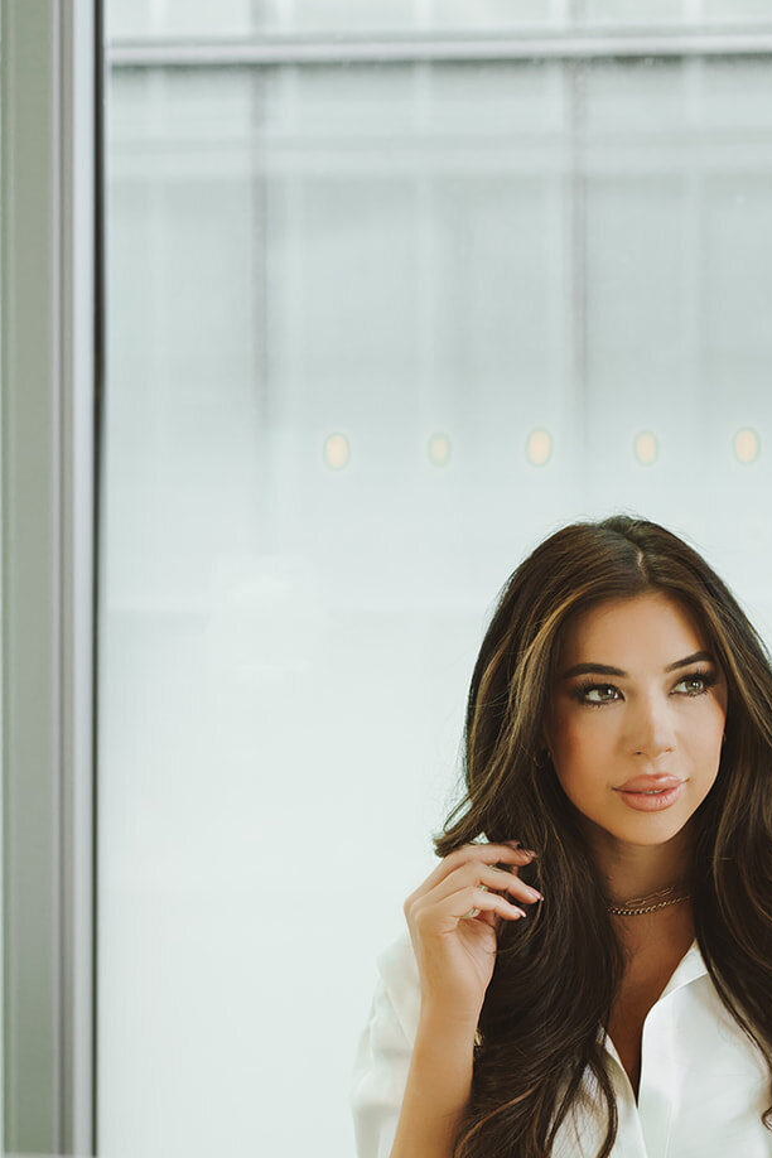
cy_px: 845
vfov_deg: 32.4
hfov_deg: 22.0
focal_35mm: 61
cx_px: 612
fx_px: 1962
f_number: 2
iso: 250
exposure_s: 1/160
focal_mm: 35
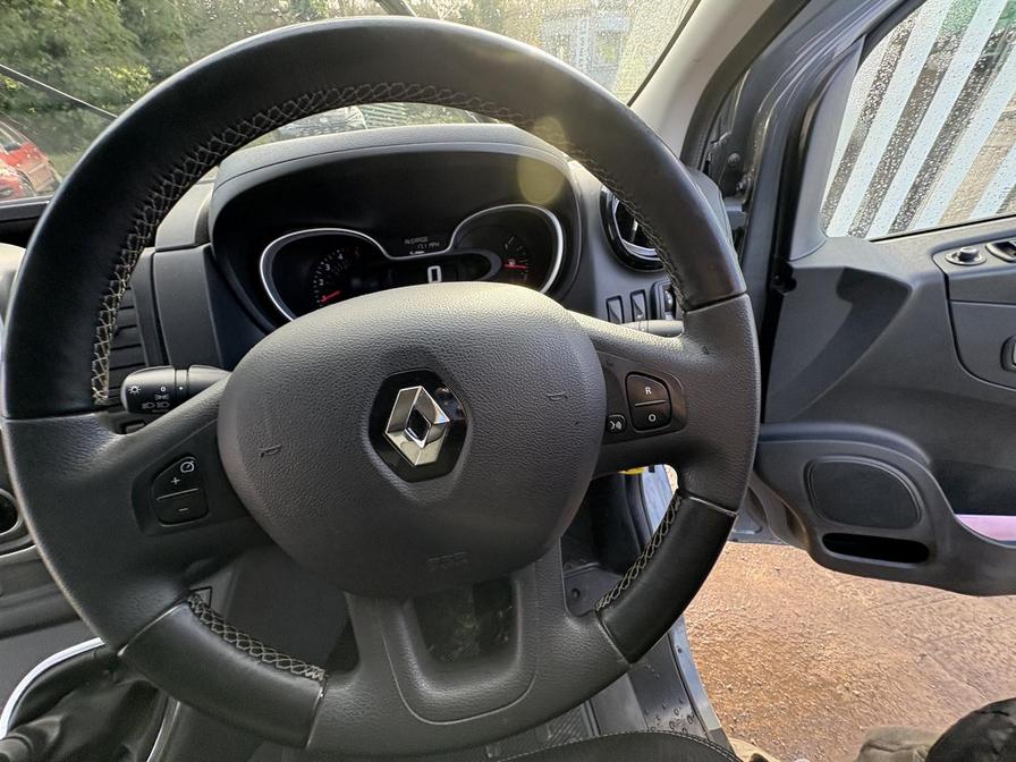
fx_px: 411
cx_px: 508
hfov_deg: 102.1
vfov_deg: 85.7
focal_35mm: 14
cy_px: 381
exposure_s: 1/115
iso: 125
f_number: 2.2
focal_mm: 2.22
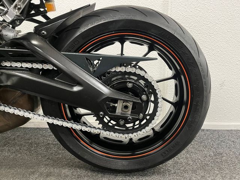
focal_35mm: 26
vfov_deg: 53.1
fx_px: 180
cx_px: 120
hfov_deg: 67.3
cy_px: 90
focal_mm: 5.1
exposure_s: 1/50
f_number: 1.6
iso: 400
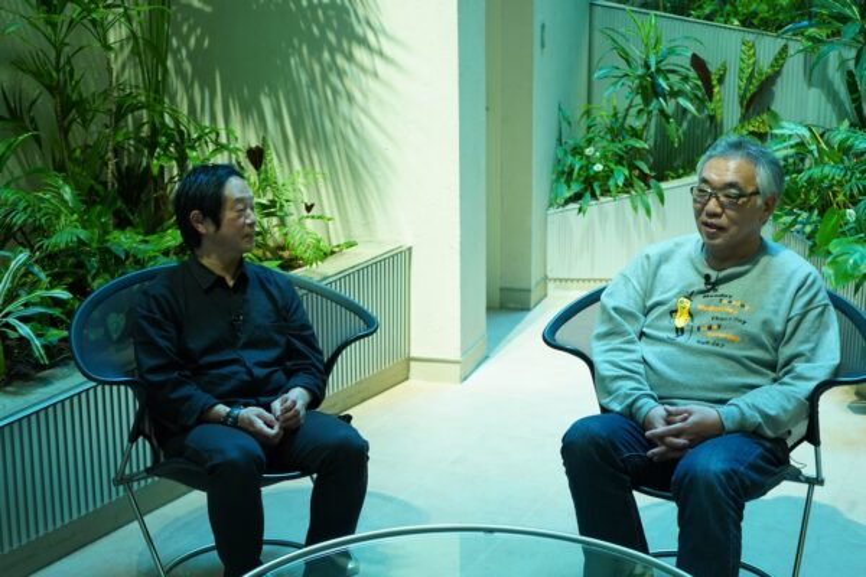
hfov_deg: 41.1
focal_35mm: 48
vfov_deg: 28.1
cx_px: 433
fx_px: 1155
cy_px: 288
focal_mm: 48
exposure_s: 1/25
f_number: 4.5
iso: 3200
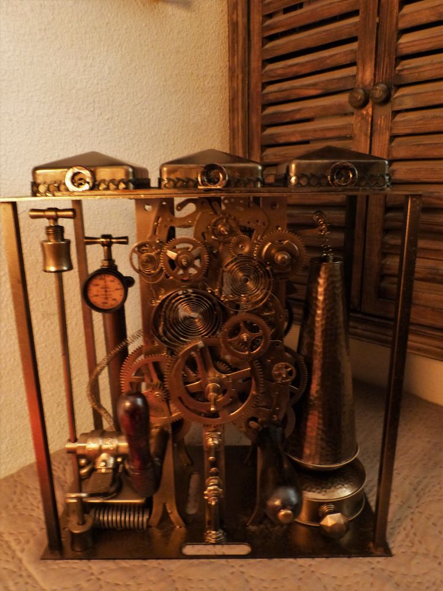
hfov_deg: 54.9
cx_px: 222
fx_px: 427
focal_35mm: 25
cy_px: 296
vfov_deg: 69.4
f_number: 2.8
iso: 400
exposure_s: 1/5
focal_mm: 4.5
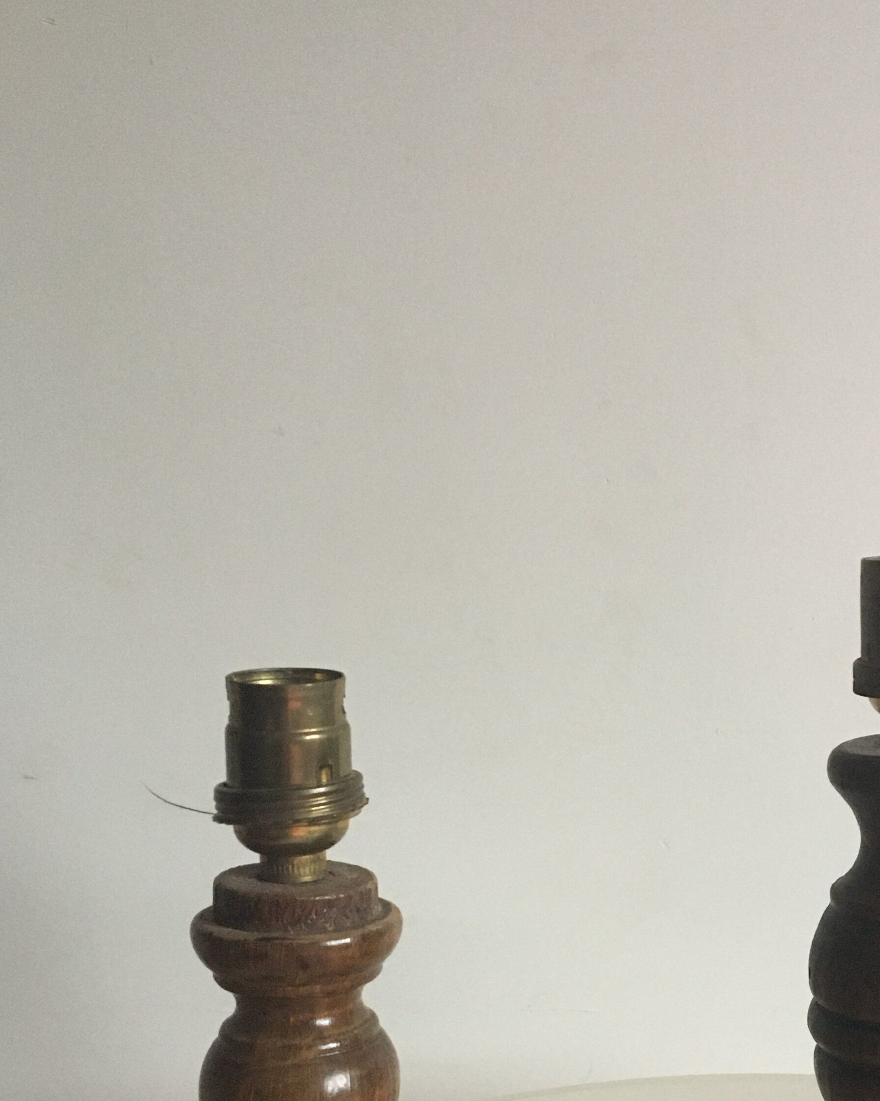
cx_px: 724
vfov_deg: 36.1
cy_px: 772
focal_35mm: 51
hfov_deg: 28.9
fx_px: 1661
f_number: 2.2
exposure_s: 1/25
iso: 200
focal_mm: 4.15
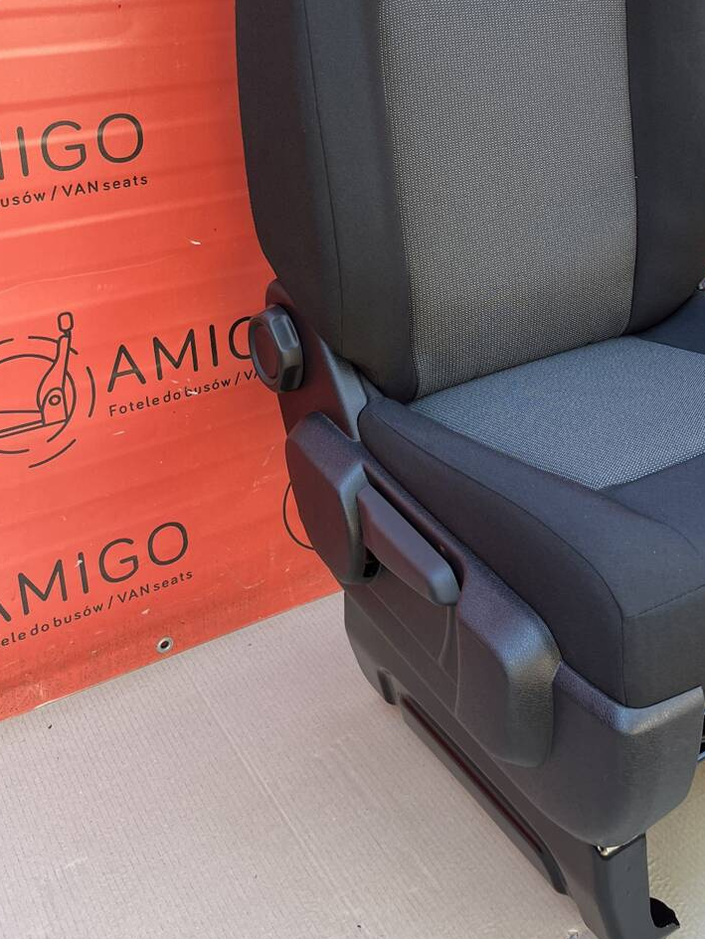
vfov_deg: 41.3
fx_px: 1195
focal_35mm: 44
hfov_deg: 32.2
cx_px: 536
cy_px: 205
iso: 80
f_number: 1.6
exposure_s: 1/121
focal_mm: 5.1
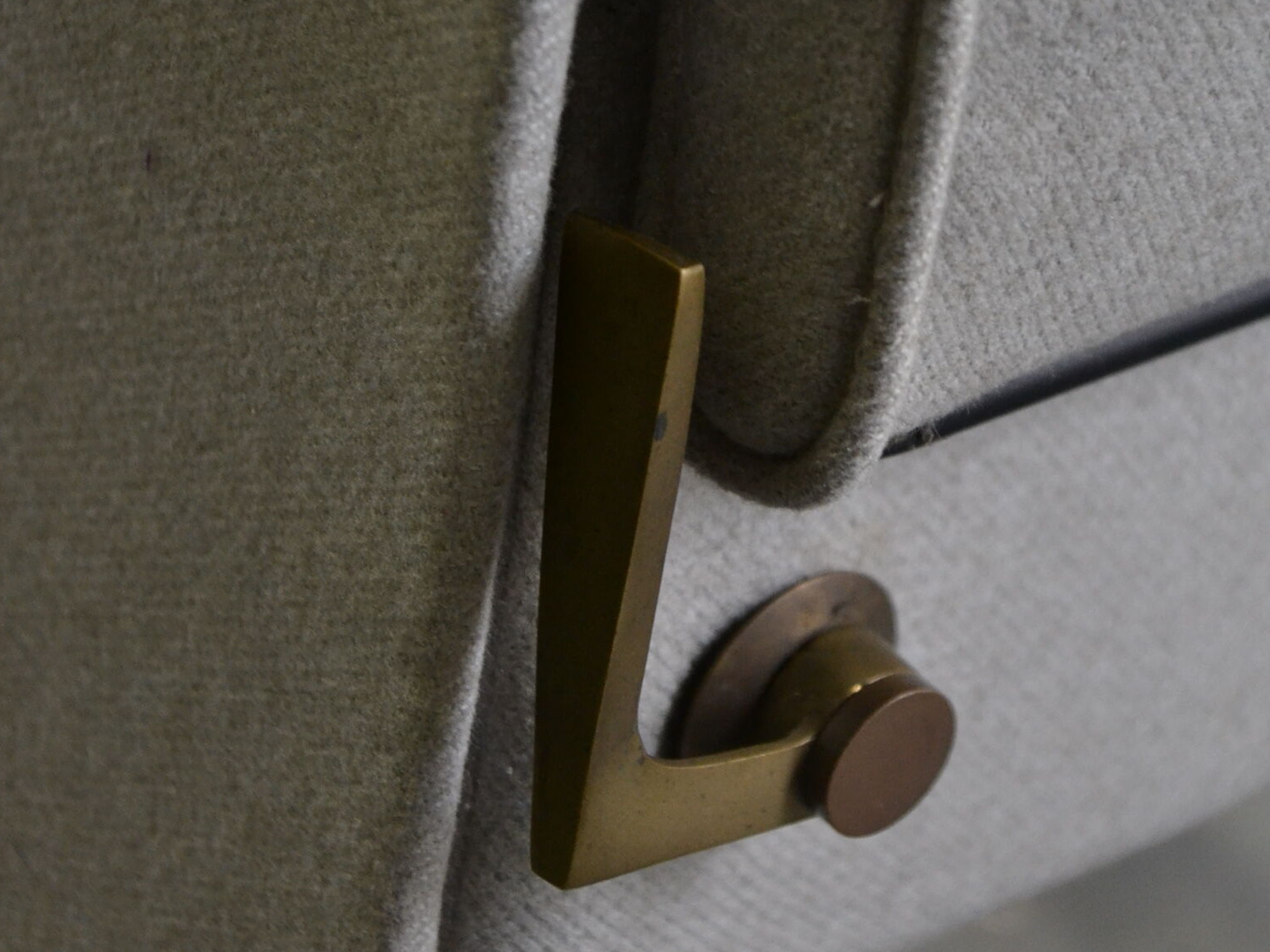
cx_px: 632
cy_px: 276
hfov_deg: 13.9
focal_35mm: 142
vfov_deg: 10.5
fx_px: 5200
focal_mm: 65
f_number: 5
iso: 2000
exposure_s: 1/60
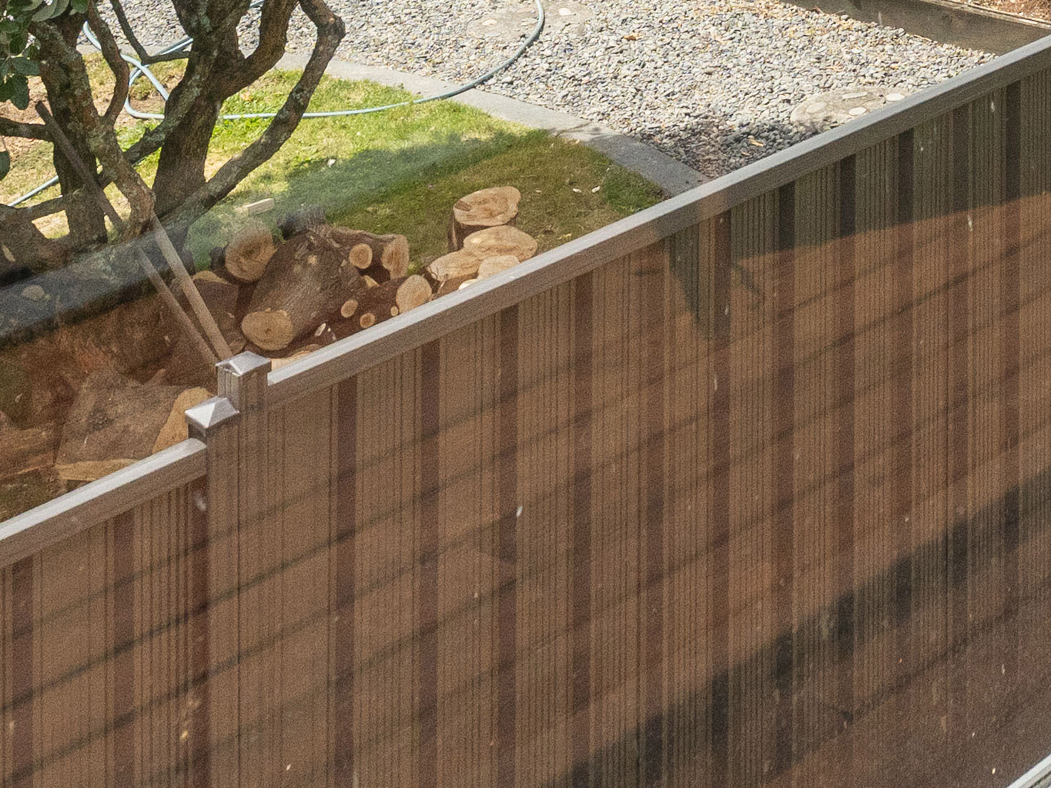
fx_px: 2615
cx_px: 1529
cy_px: -730
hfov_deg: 20.0
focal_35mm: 86
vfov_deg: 14.5
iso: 640
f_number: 8
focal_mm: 16.6
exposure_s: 1/1250
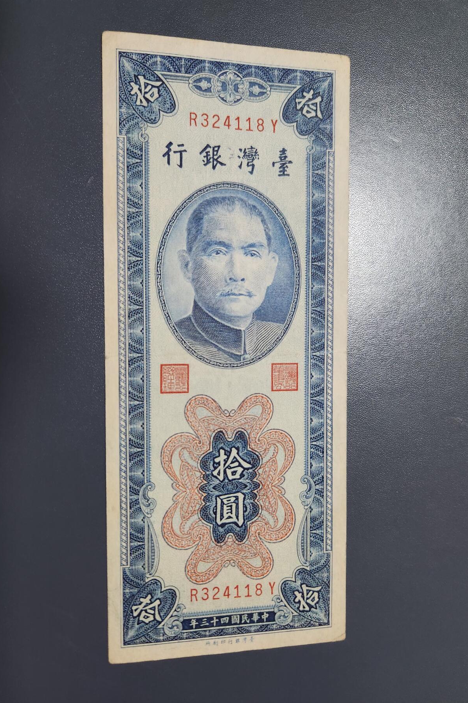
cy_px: 351
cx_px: 222
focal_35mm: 24
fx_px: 468
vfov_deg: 73.7
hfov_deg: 53.1
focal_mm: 5.4
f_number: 1.8
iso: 400
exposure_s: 1/100
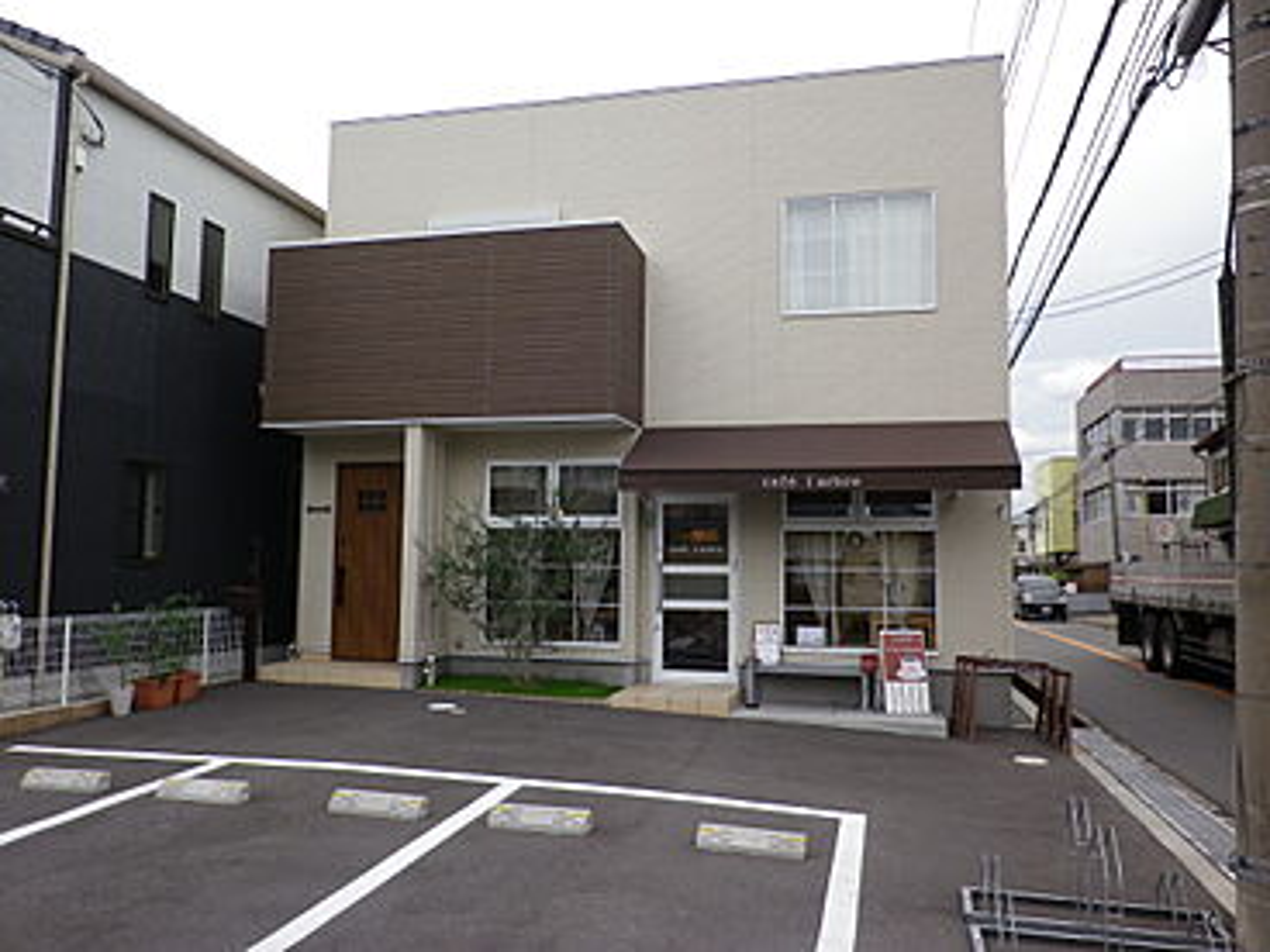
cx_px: 635
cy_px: 476
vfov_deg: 49.7
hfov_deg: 63.4
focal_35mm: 28
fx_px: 1027
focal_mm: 5
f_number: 3.2
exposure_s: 1/200
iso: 80
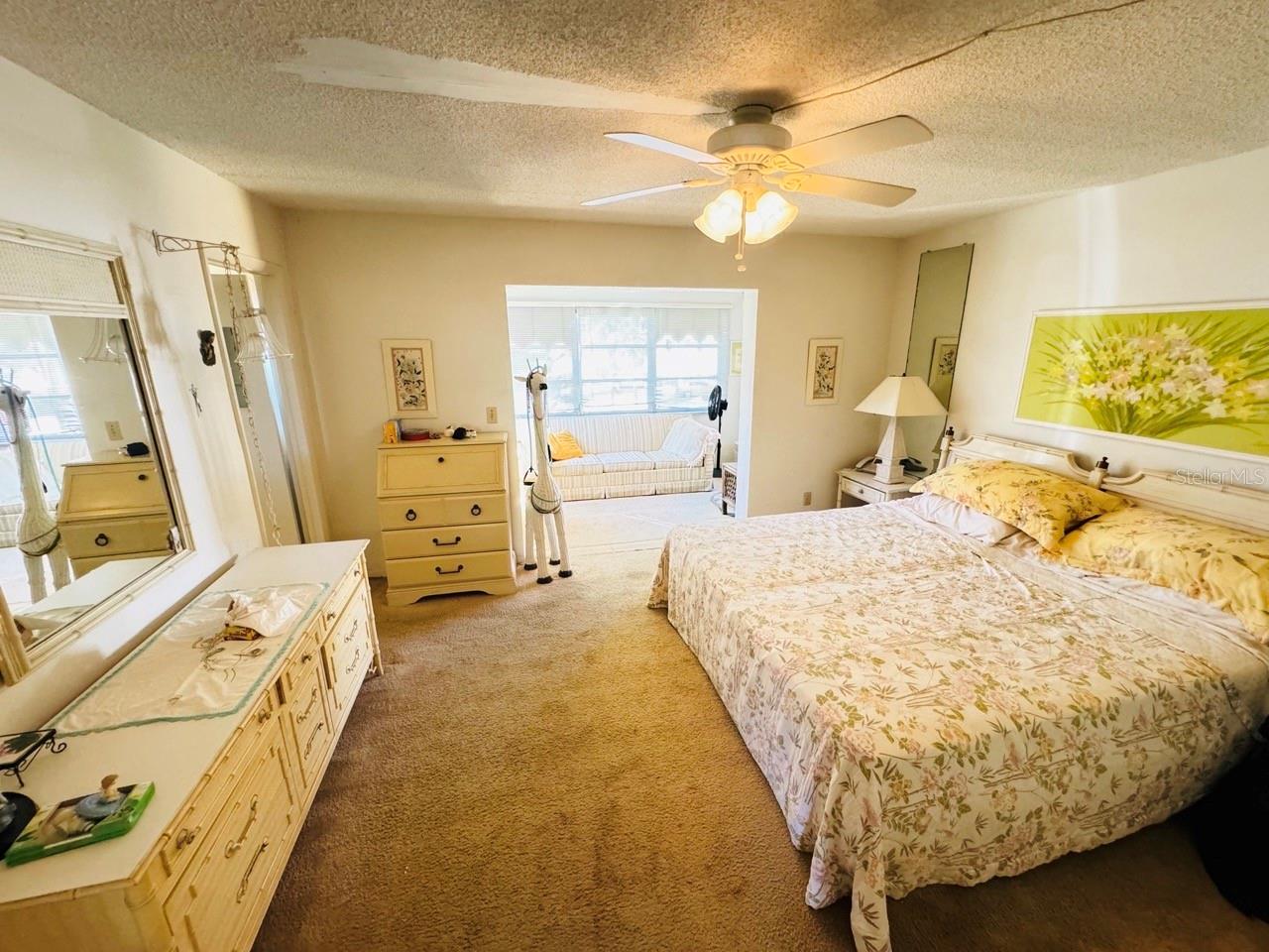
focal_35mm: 14
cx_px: 634
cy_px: 476
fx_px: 513
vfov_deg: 85.7
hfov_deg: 102.1
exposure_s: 1/60
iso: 1000
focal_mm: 2.22
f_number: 2.2
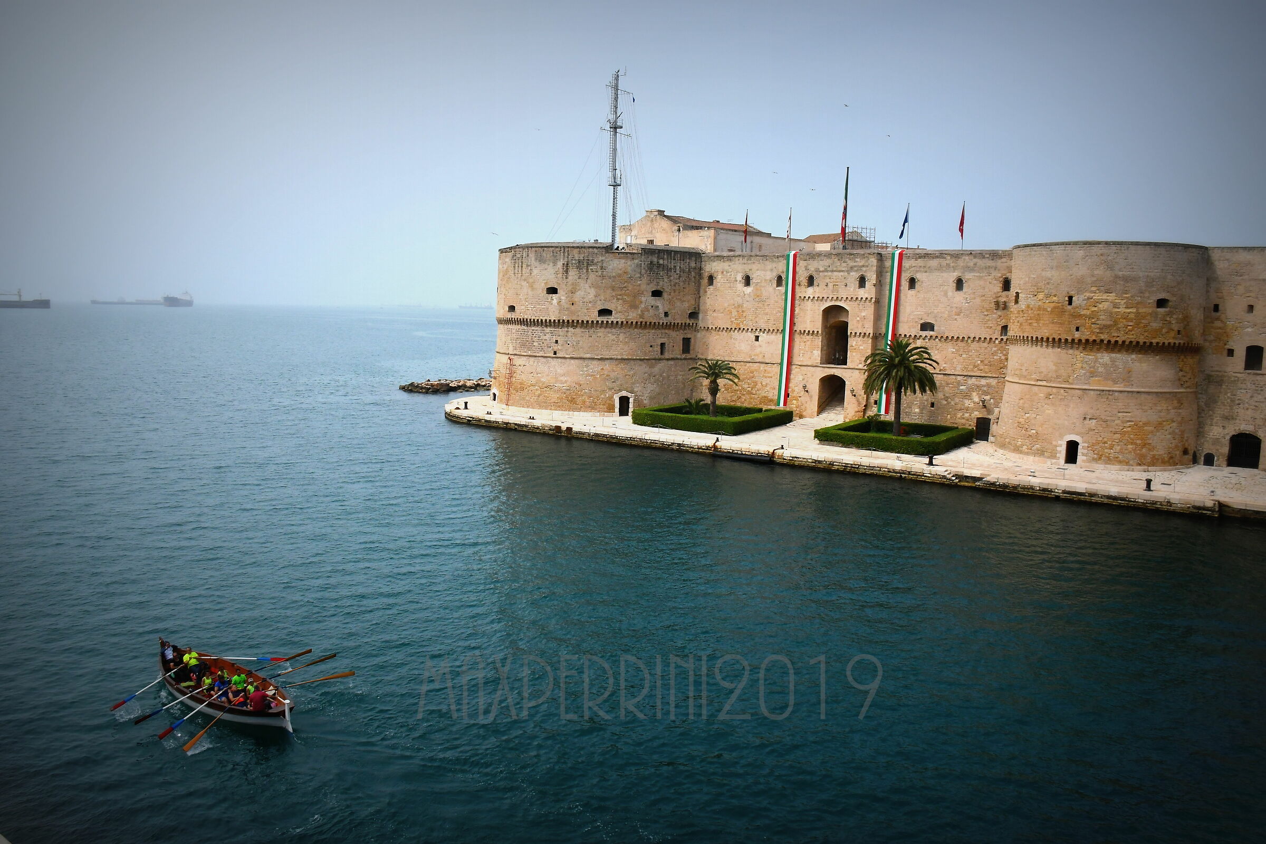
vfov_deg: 47.9
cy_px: 422
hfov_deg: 67.4
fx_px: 949
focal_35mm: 27
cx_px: 633
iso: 1000
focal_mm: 18
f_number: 16
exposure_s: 1/1000
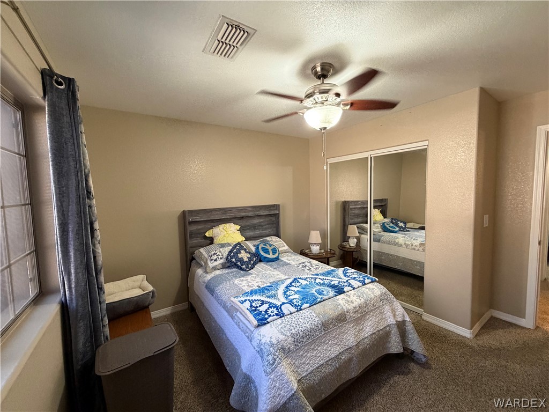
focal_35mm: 14
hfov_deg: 102.1
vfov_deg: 85.7
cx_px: 274
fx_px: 222
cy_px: 206
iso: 400
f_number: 2.2
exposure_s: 1/60
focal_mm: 2.22
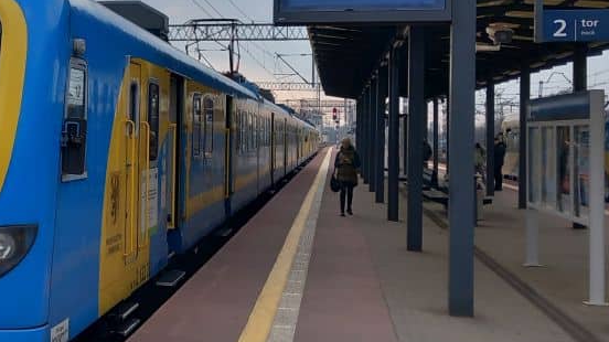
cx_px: -26
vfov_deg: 18.6
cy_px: 71
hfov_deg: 30.1
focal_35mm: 64
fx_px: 1033
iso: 25
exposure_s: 1/100
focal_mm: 4
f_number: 1.8
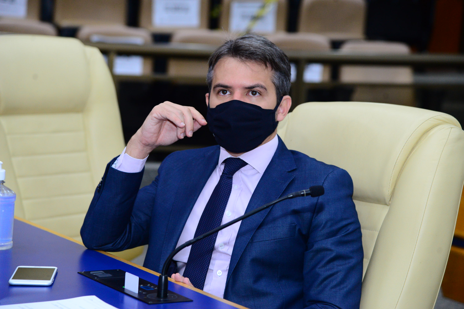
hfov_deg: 17.1
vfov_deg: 11.4
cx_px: 232
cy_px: 154
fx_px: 1547
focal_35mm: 120
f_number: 4.5
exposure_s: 1/125
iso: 2500
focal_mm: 120
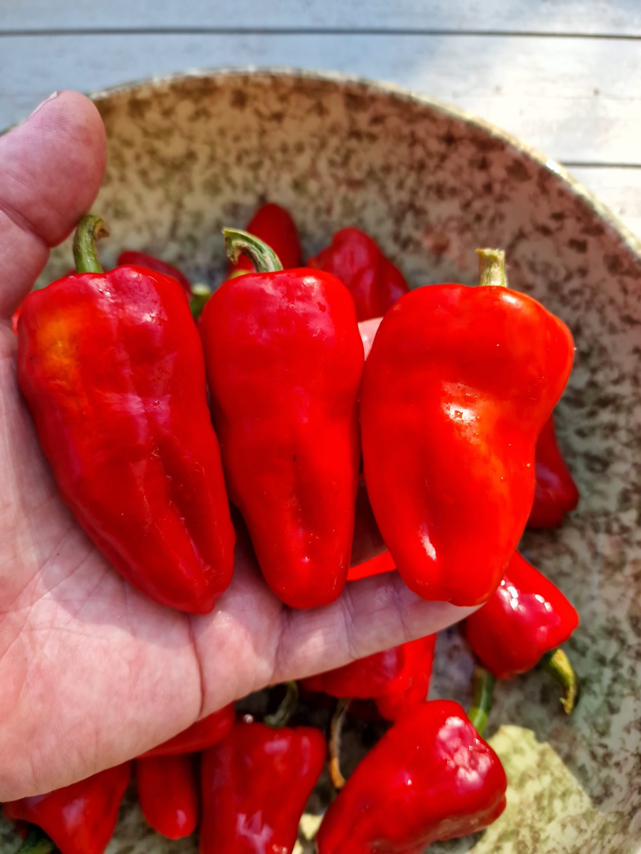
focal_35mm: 23
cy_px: 427
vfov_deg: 73.9
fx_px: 568
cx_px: 320
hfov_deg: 58.9
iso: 50
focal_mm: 6.4
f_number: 1.8
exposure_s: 1/313
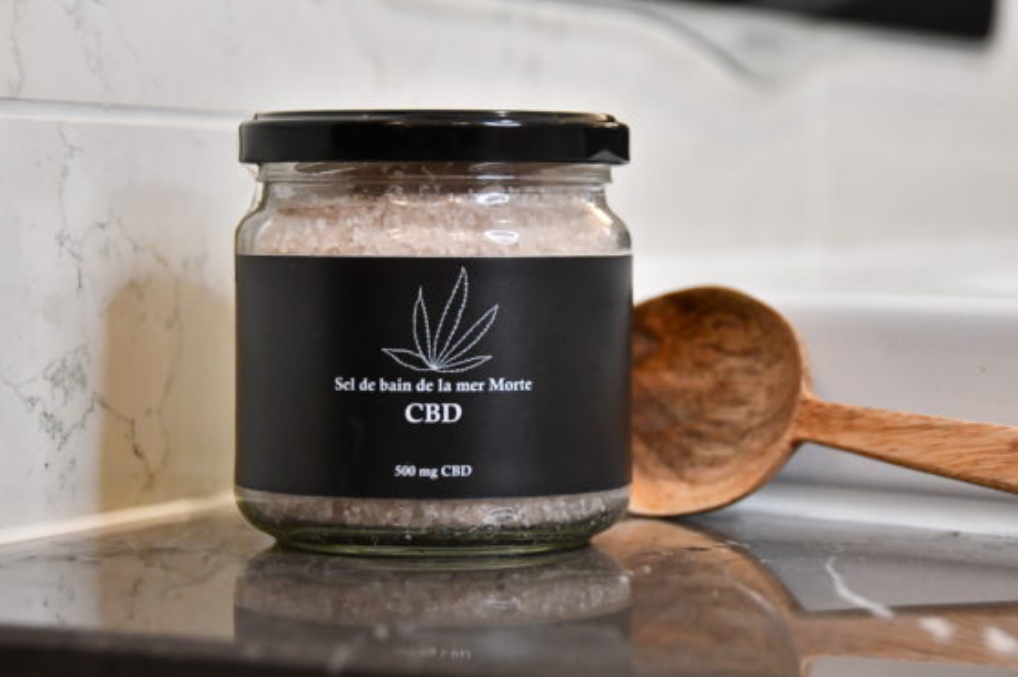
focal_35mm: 113
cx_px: 514
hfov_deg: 18.1
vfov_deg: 12.1
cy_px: 331
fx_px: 3192
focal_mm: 70
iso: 3200
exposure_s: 1/125
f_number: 5
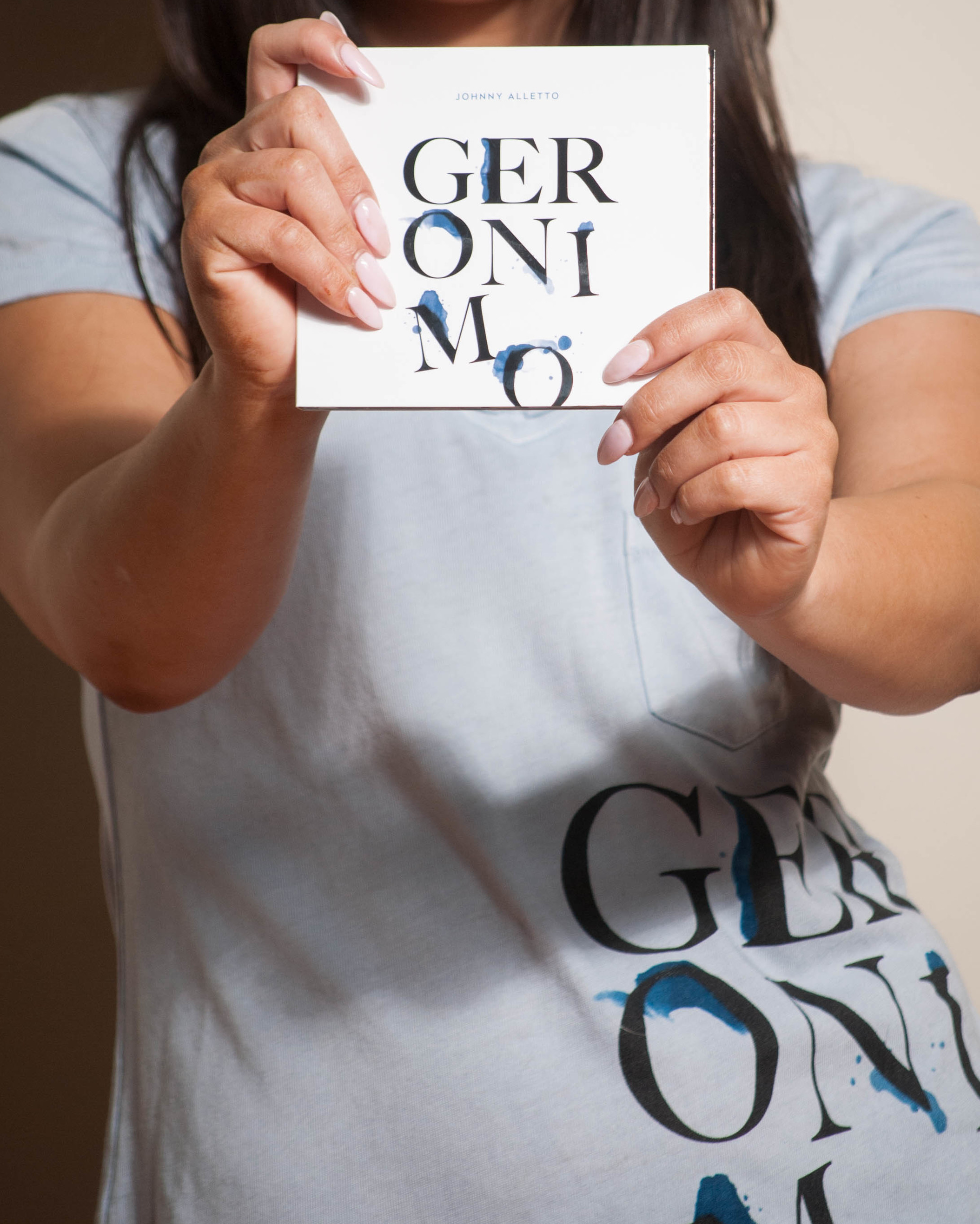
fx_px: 10502
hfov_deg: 5.3
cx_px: 549
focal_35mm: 290
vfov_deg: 6.7
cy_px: 431
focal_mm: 145
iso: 100
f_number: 5
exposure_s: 1/125
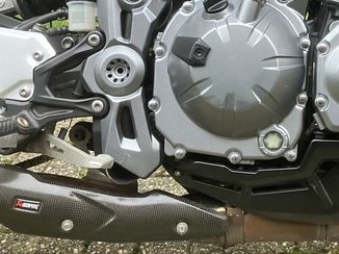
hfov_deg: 34.0
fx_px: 538
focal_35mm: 55
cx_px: 267
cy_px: 37
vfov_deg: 25.9
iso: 320
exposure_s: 1/60
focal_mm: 3.99
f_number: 1.8
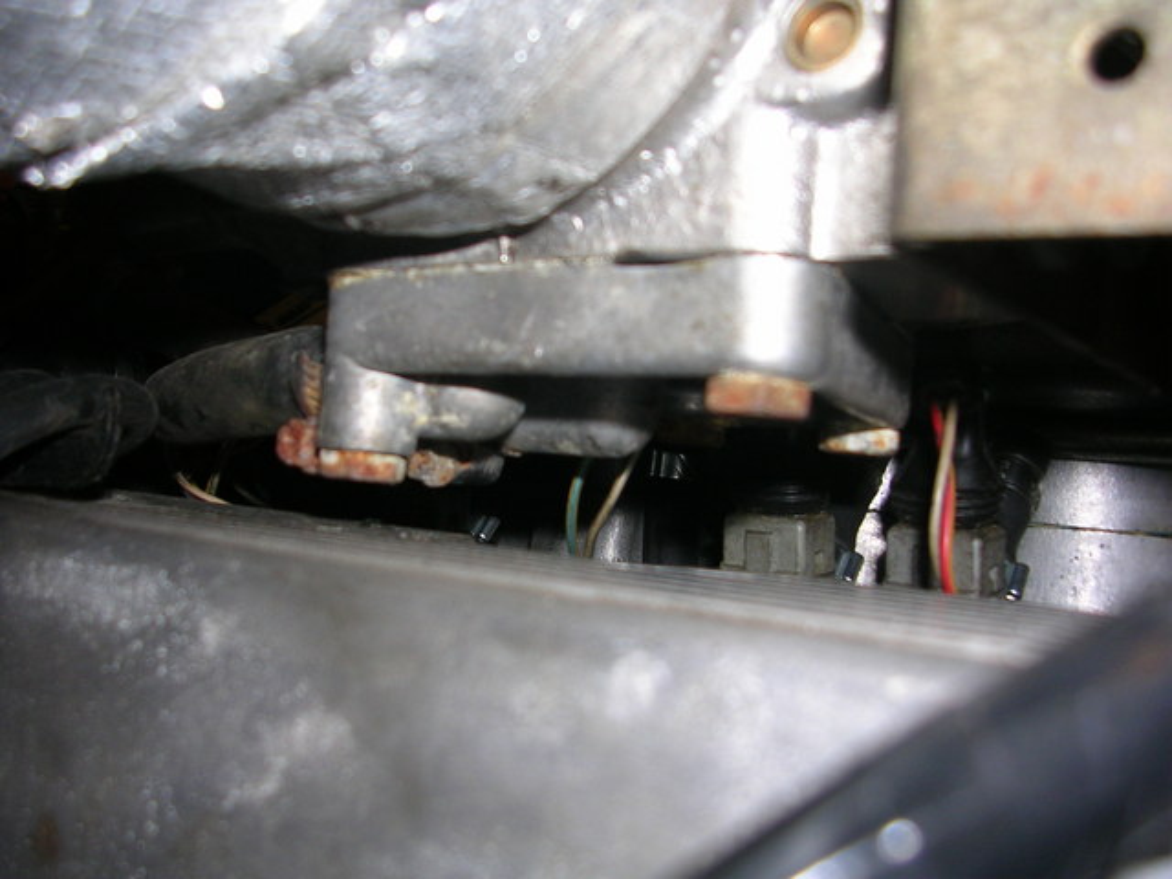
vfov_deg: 37.7
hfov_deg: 49.0
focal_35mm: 38
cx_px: 586
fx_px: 1287
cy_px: 440
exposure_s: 1/60.1
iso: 50
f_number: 2.8
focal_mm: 5.8
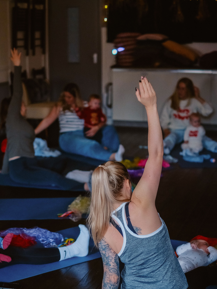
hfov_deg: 21.3
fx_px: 577
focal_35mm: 69
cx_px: 101
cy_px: 173
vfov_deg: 28.1
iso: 1600
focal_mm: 35
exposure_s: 1/250
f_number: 1.4
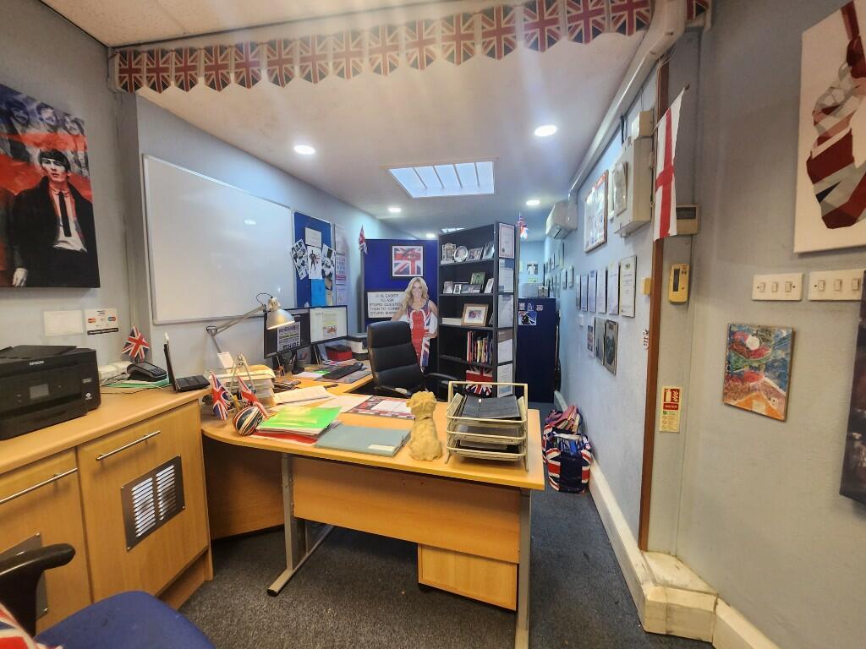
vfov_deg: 89.9
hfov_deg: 106.2
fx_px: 325
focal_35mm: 13
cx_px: 433
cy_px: 324
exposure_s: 1/50
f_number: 2.2
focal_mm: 1.7
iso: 200
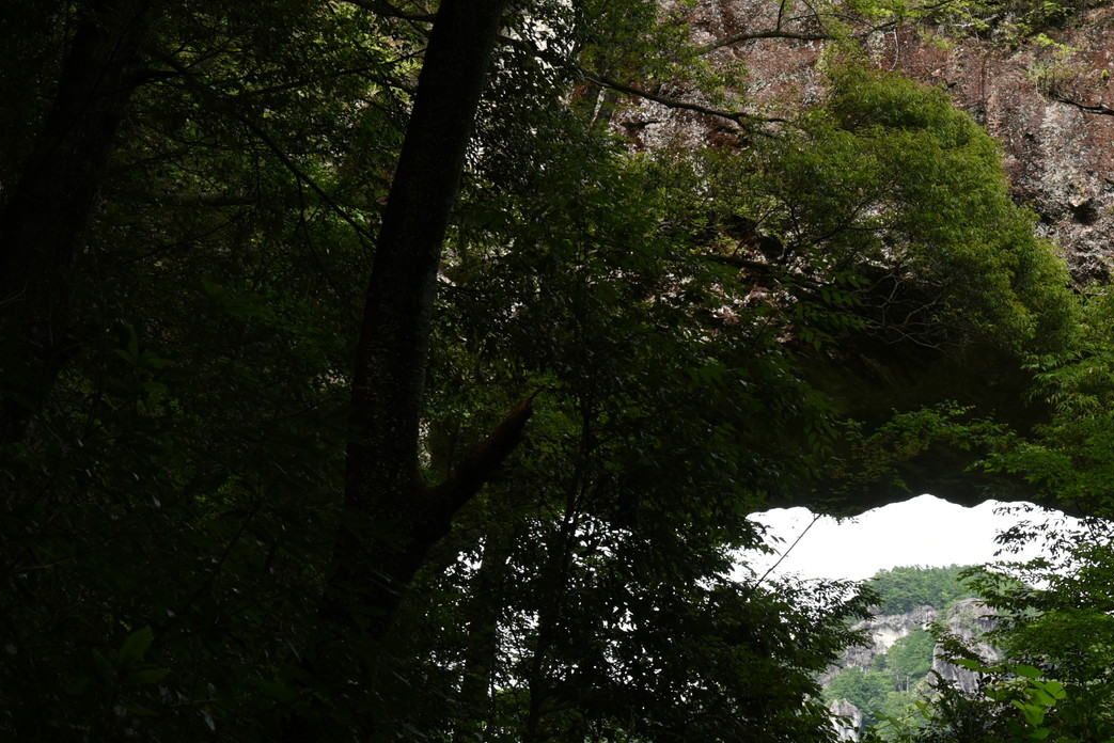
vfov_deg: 14.8
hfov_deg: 21.8
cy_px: 222
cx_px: 906
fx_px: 2848
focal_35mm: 92
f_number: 8
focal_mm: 50
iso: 250
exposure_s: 1/60
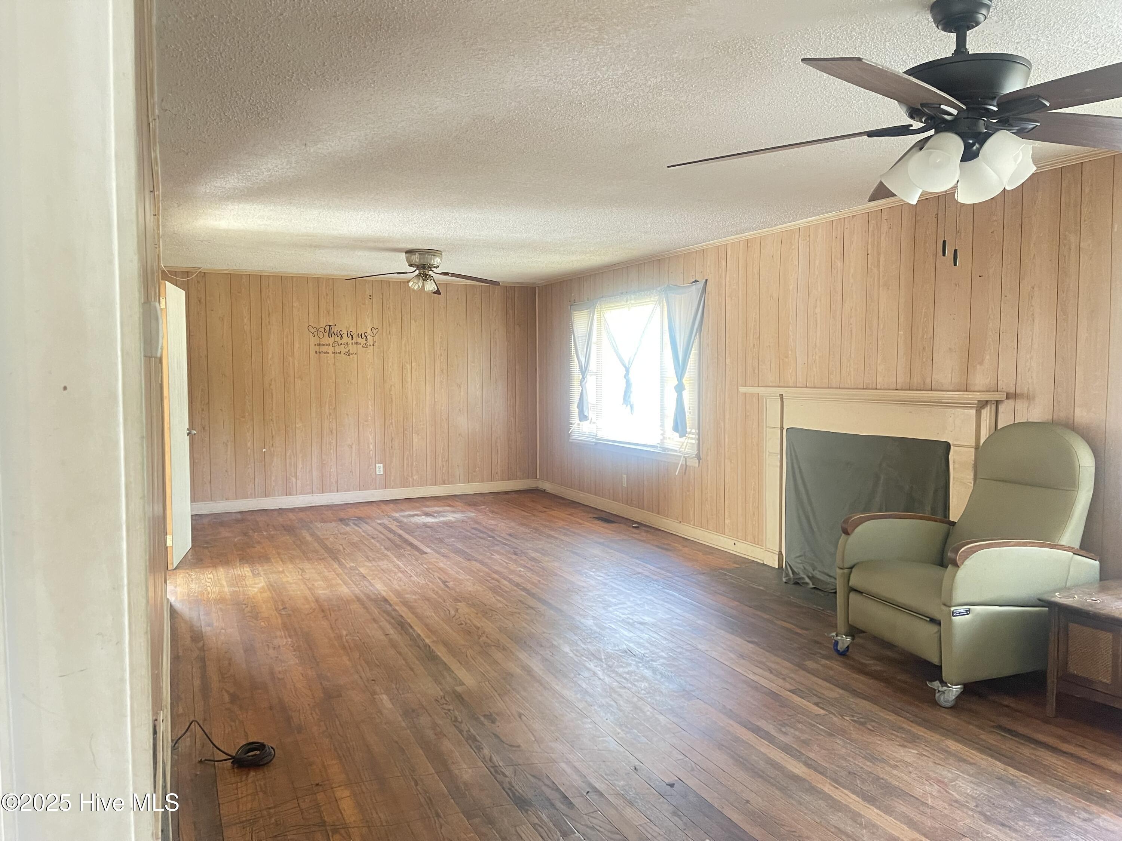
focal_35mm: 25
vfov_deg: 54.9
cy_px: 420
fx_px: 810
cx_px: 561
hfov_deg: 69.4
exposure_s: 1/40
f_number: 1.6
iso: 500
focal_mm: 5.1
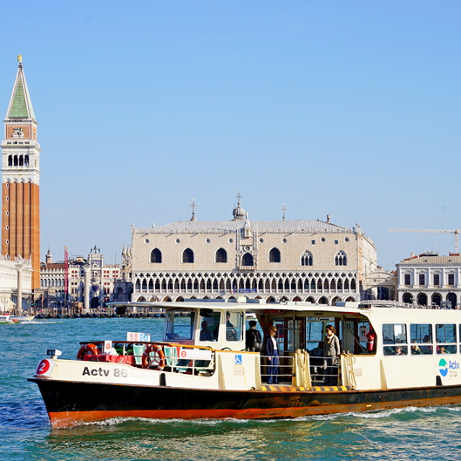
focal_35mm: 90
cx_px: 227
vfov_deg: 19.3
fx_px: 1356
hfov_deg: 19.3
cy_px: 232
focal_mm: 70
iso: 100
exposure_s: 1/200
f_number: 11
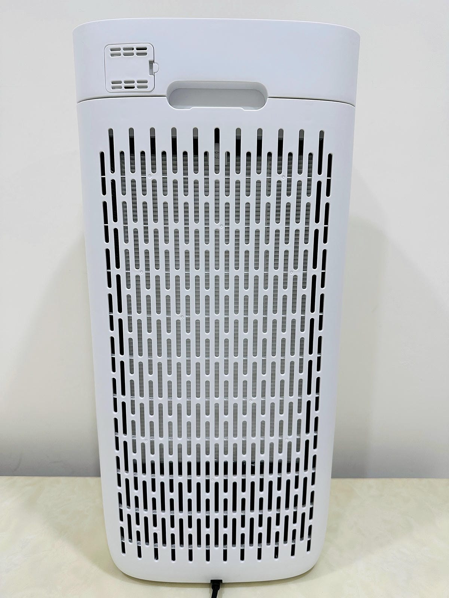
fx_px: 415
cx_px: 224
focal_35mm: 24
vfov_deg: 71.6
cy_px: 299
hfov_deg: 56.8
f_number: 1.78
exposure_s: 1/120
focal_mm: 6.86
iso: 100
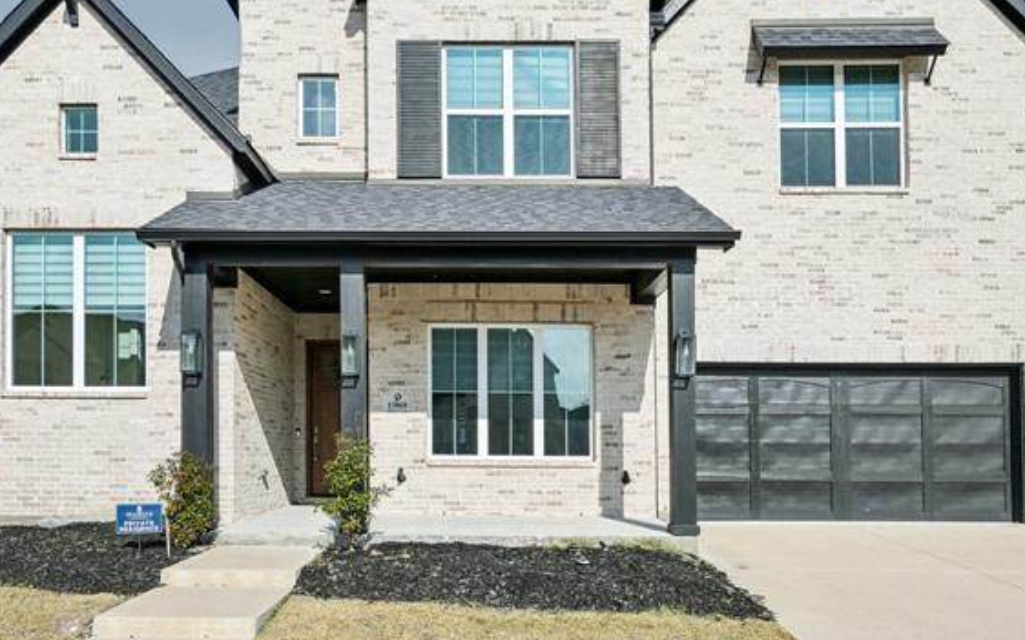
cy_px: 167
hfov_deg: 70.3
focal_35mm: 26
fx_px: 726
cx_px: 478
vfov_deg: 46.0
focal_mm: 14
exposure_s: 1/1600
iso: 250
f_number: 9
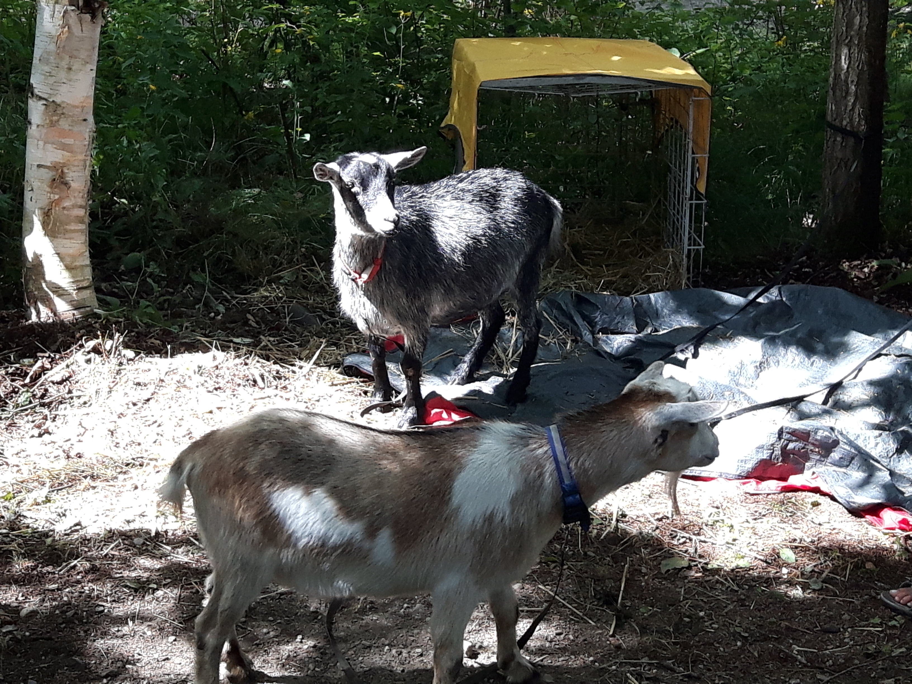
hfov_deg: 58.4
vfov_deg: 45.4
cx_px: 456
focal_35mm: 31
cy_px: 342
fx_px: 817
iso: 64
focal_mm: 3.7
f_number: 1.9
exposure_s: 1/100
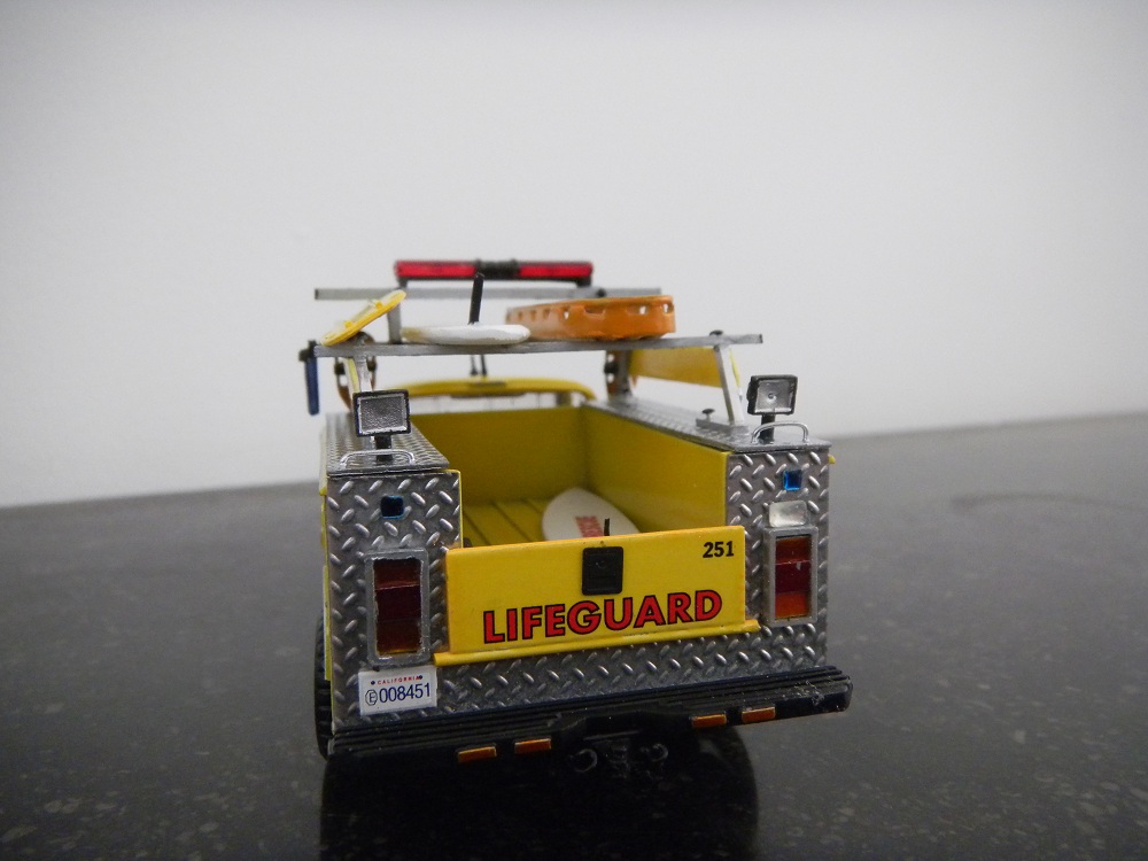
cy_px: 430
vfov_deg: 49.7
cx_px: 574
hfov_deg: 63.4
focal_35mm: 28
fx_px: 929
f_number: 3.9
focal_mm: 5
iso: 400
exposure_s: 1/30.6
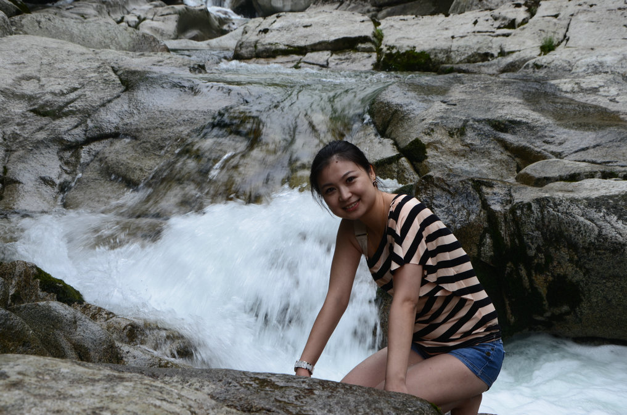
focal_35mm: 72
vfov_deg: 18.8
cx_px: 314
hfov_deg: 28.1
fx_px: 1251
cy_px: 208
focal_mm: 48
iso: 100
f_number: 10
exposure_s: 1/60
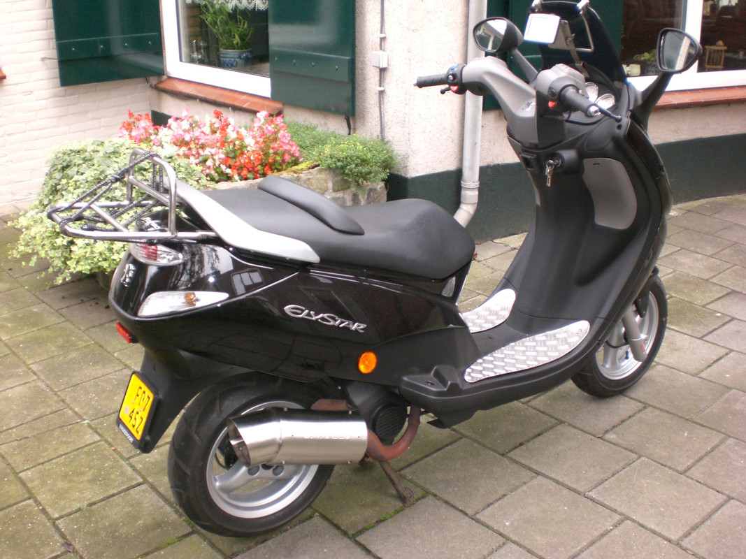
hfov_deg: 49.0
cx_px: 373
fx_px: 819
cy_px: 280
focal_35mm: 38
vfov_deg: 37.7
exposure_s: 1/60
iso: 200
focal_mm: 6.3
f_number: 3.1
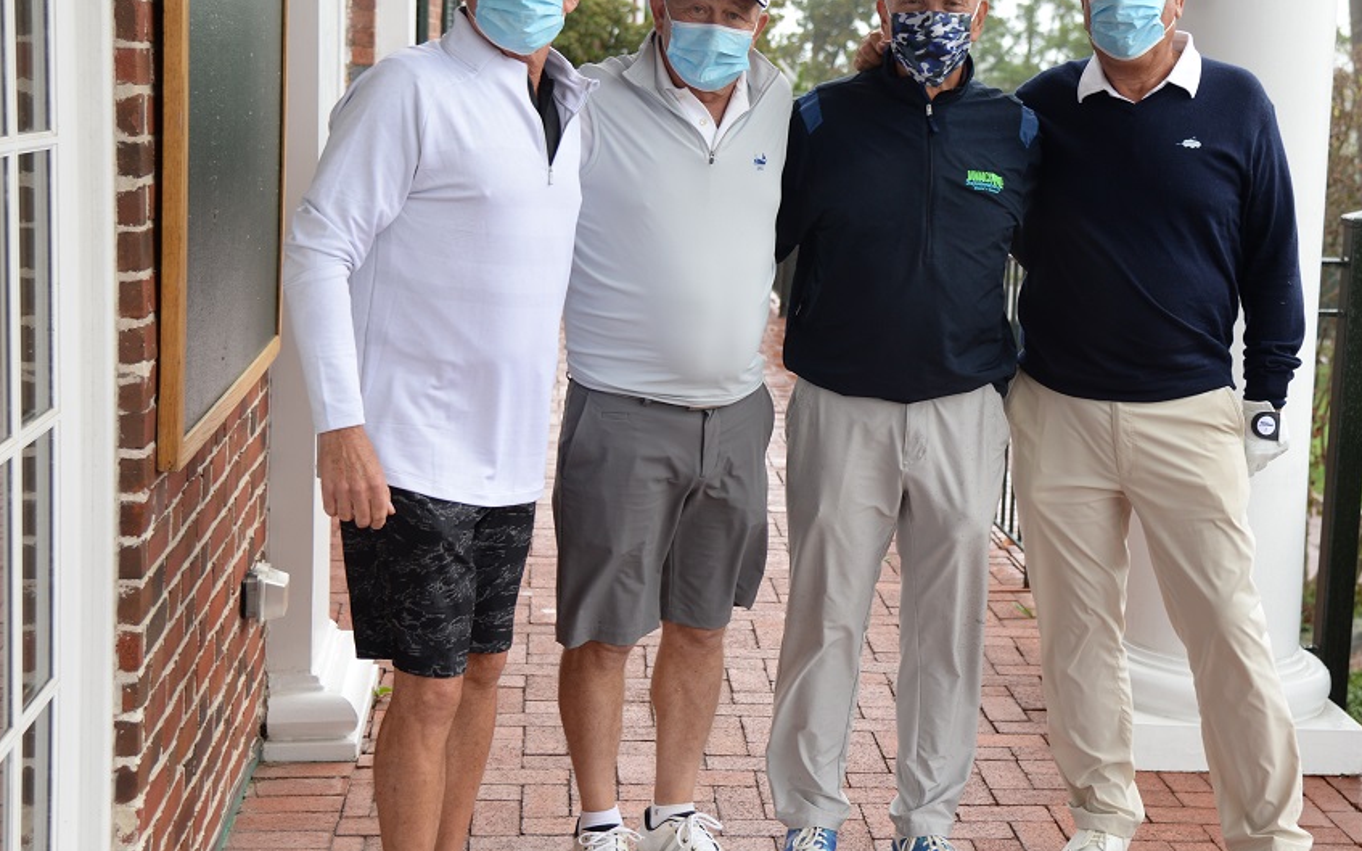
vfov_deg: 22.3
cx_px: 814
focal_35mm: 58
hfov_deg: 35.0
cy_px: 373
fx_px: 2152
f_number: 4
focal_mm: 40
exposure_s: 1/160
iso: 320
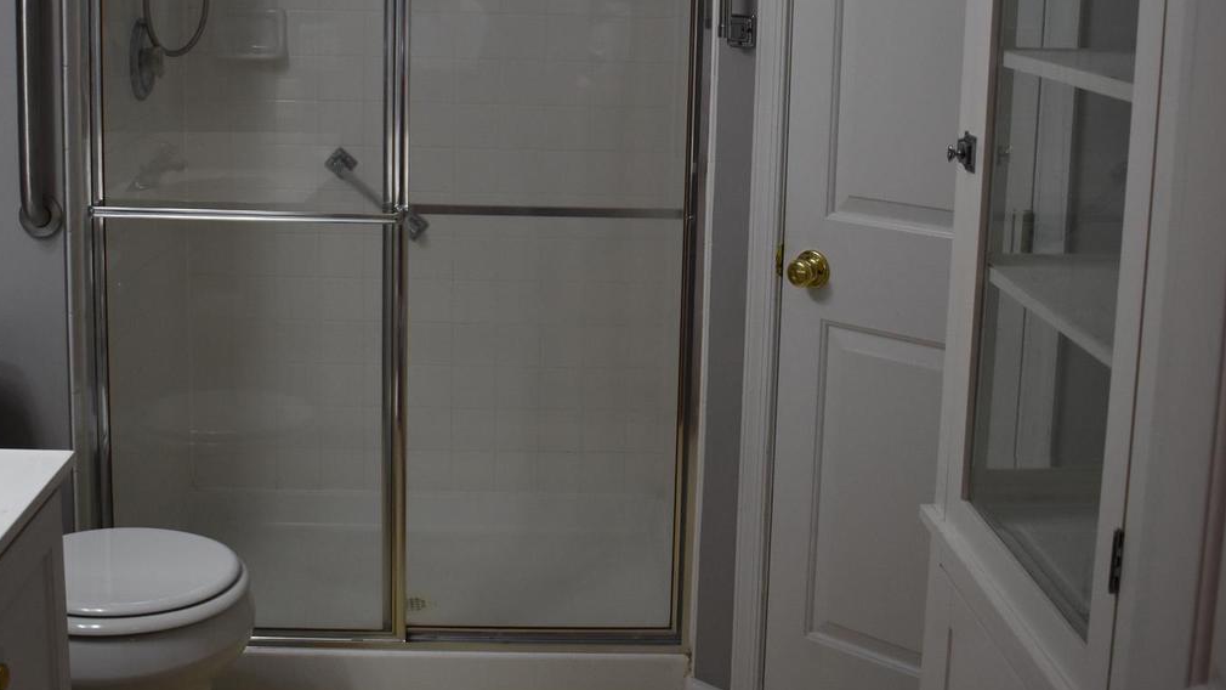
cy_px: 134
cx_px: 606
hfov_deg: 47.4
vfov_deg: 27.1
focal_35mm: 43
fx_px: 1398
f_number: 3.5
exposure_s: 1/160
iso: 800
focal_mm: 18
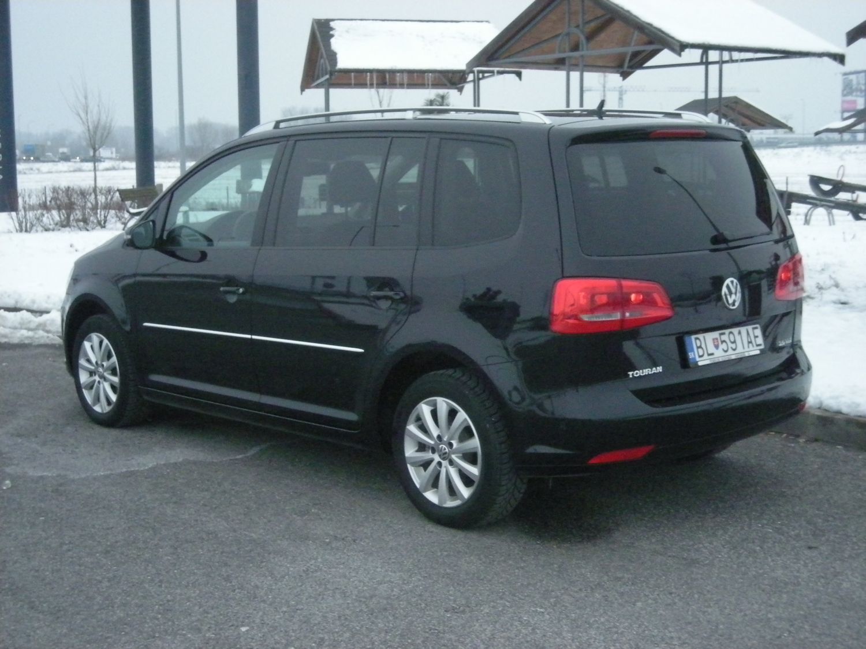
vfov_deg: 27.0
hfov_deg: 35.5
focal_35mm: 54
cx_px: 433
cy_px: 324
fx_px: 1351
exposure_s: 1/393
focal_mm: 8.8
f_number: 6.7
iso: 800
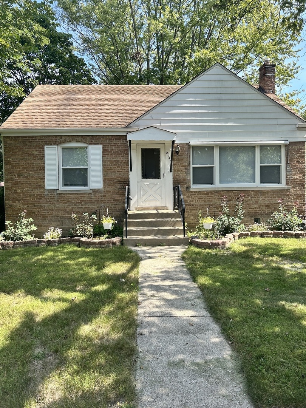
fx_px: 306
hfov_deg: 53.1
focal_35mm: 26
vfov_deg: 67.3
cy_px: 204
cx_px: 153
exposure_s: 1/1224
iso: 50
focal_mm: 5.7
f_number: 1.5
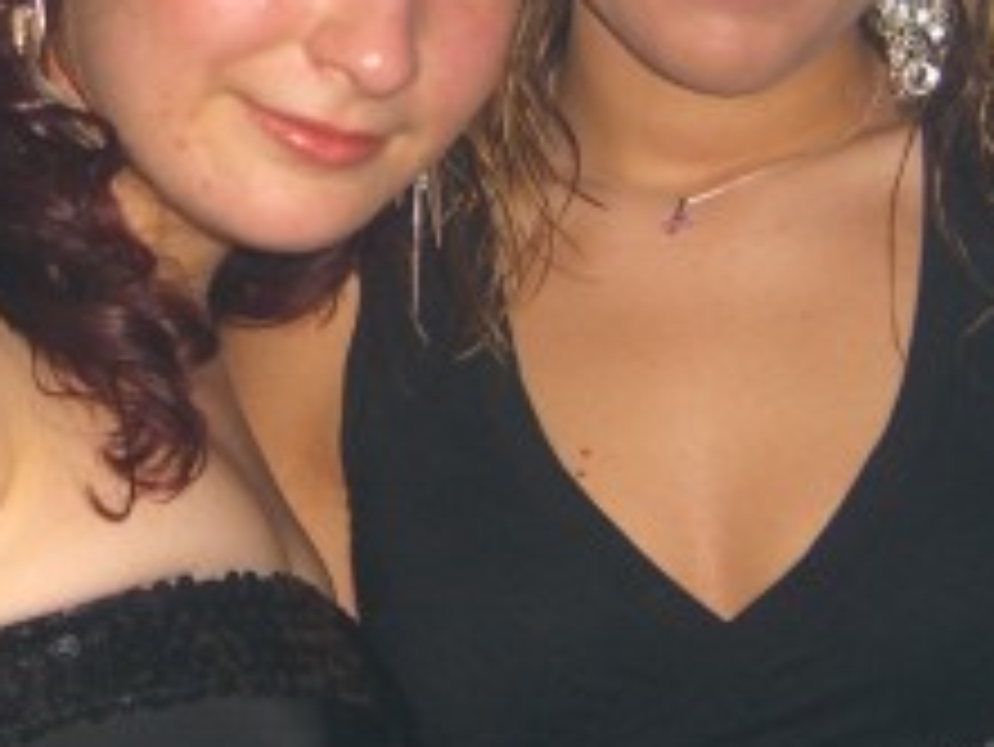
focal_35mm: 103
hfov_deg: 19.0
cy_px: 198
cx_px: 315
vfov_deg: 14.3
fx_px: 2959
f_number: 2.8
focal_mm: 7.9
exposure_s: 1/60
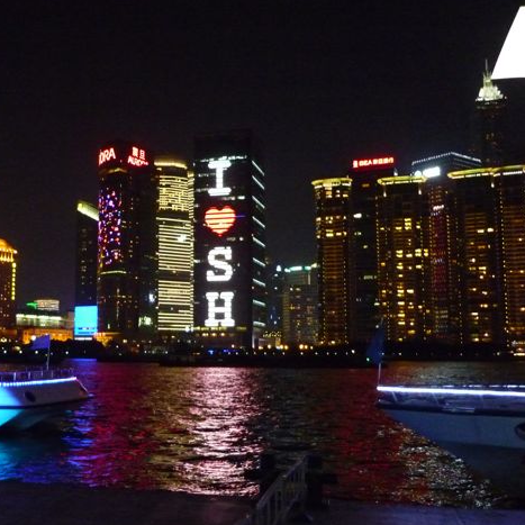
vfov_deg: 41.9
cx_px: 169
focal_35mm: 40
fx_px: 686
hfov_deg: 41.2
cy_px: 266
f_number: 2.8
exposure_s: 1/13
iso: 800
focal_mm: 5.5
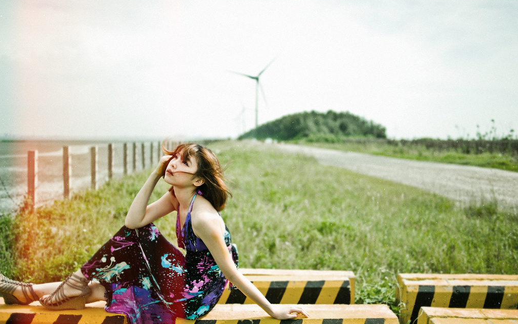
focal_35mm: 36
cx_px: 258
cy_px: 167
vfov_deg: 35.3
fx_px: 508
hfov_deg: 54.0
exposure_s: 1/2500
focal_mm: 35
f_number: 2
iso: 100
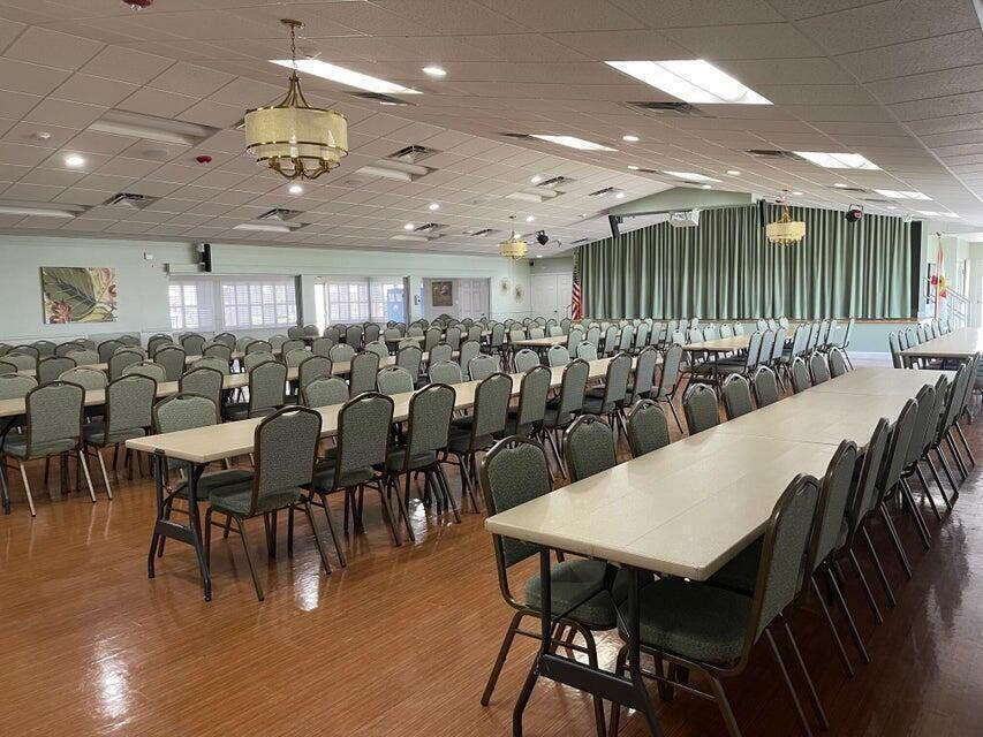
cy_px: 368
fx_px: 738
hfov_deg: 67.3
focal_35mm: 26
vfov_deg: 53.1
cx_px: 492
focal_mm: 5.1
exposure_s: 1/60
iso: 250
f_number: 1.6
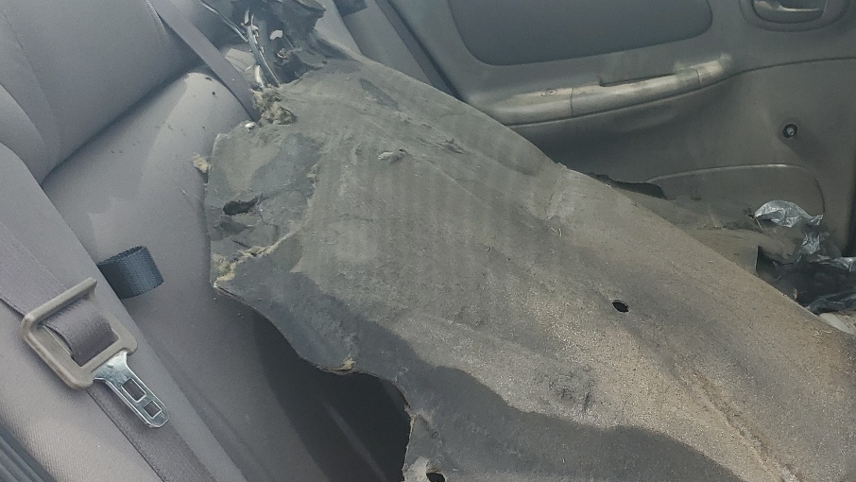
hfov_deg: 40.2
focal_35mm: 50
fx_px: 1135
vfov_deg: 23.6
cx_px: 642
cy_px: 387
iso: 50
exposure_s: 1/833
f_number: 1.5
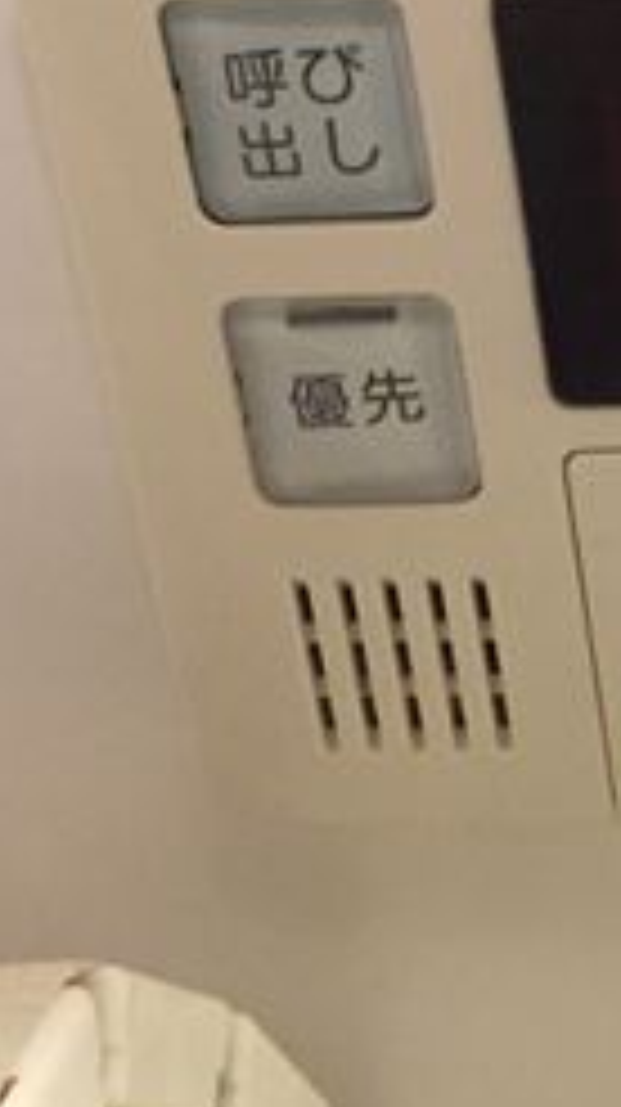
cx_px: 1012
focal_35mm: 77
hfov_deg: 14.3
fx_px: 2259
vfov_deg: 26.9
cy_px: 202
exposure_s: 1/25
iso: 250
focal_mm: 4.15
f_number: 2.2
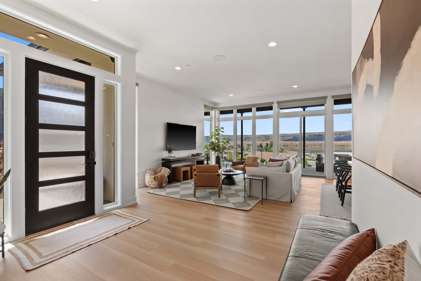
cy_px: 140
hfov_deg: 96.7
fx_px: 187
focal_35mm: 16
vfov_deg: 73.8
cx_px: 210
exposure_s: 1/160
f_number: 8
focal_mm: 16
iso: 200
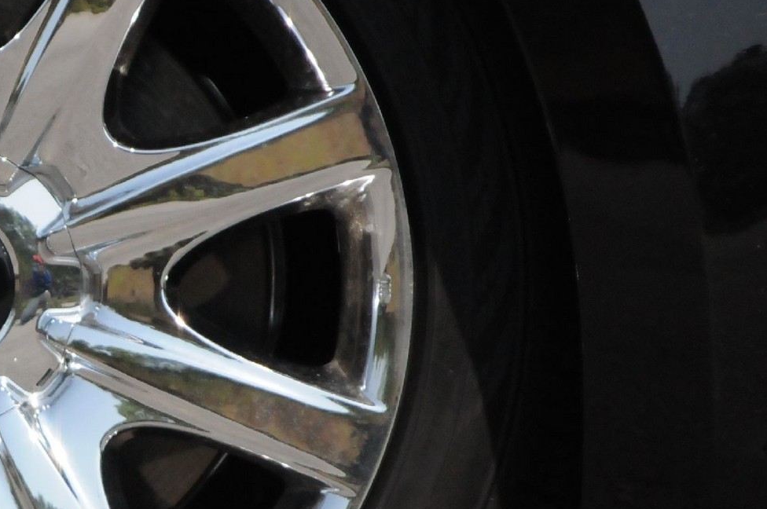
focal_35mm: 480
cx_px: -57
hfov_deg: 4.3
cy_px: 354
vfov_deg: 2.9
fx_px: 10219
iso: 2000
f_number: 5.6
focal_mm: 125
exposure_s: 1/8000
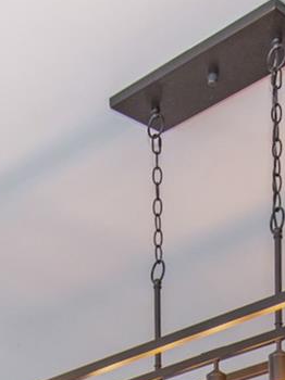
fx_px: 1020
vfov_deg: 17.1
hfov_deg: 15.8
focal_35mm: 93
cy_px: 699
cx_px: 209
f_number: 8
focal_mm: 11
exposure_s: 1/40
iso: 640
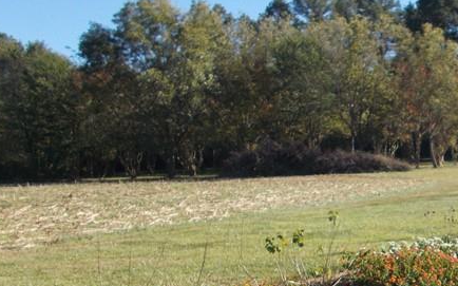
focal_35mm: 65
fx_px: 811
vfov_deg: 19.7
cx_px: 492
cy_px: 251
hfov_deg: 28.8
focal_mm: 4.6
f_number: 8
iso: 80
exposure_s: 1/80
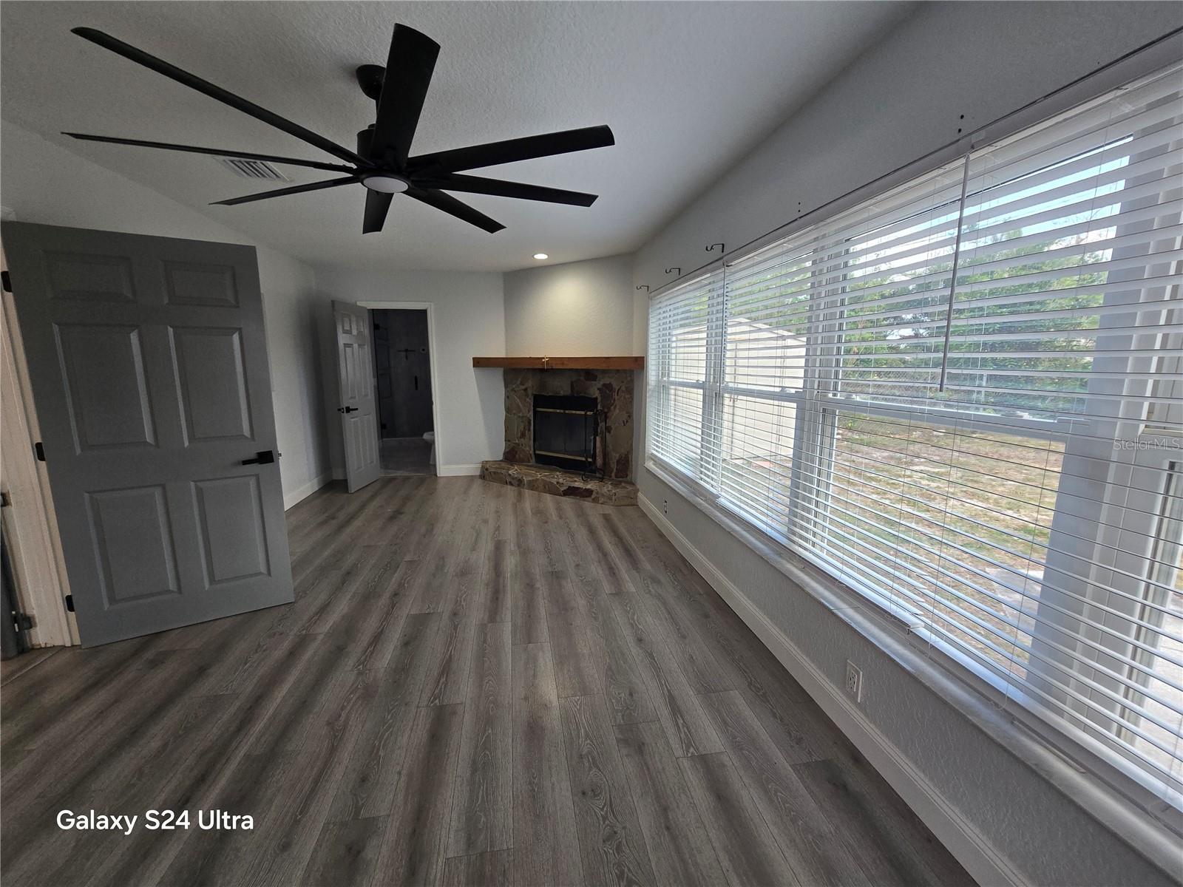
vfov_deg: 89.9
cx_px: 592
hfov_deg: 106.2
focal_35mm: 13
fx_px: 444
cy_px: 444
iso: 100
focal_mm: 2.2
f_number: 2.2
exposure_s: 1/60
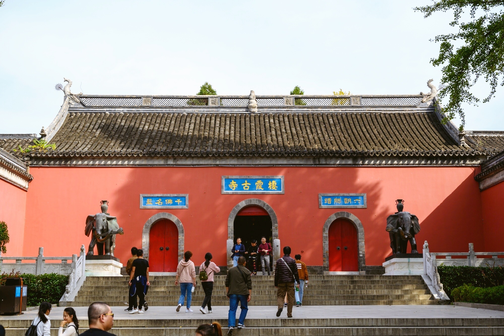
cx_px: 252
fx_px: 644
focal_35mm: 46
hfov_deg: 42.8
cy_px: 168
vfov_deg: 29.2
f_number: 5
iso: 100
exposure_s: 1/400
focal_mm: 46
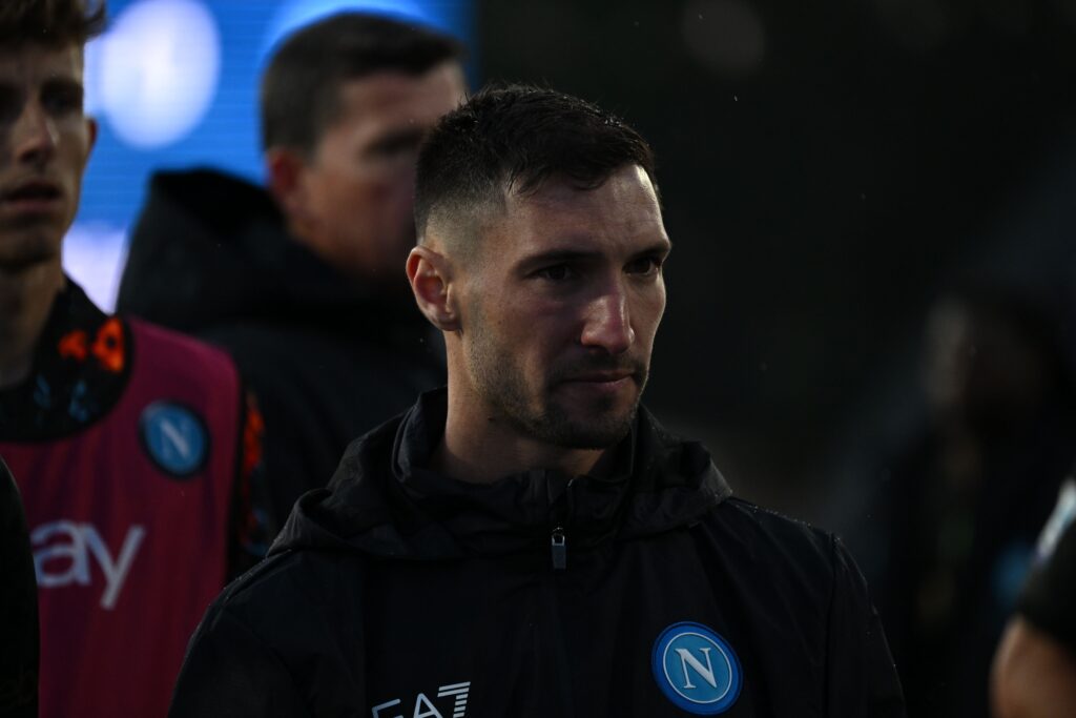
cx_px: 538
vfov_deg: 3.8
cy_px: 359
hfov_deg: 5.7
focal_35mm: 360
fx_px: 10761
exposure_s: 1/1250
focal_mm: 360
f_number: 5.6
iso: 3200
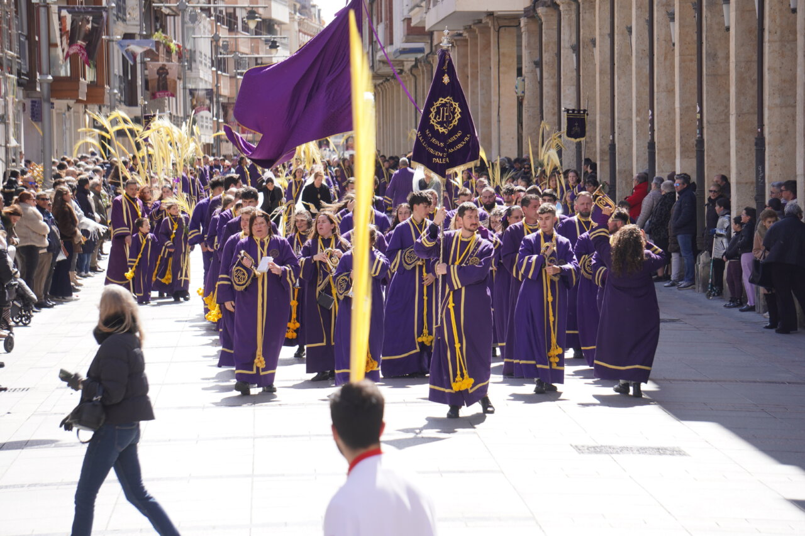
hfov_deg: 12.9
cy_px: 268
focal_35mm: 159
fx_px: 3555
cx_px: 402
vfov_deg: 8.6
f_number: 5.6
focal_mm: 106
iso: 100
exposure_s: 1/200
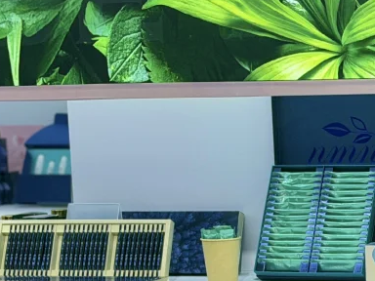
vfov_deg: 8.2
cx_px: 392
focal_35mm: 180
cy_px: 327
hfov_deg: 10.9
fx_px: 1950
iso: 64
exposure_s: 1/242
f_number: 1.78
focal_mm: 6.76
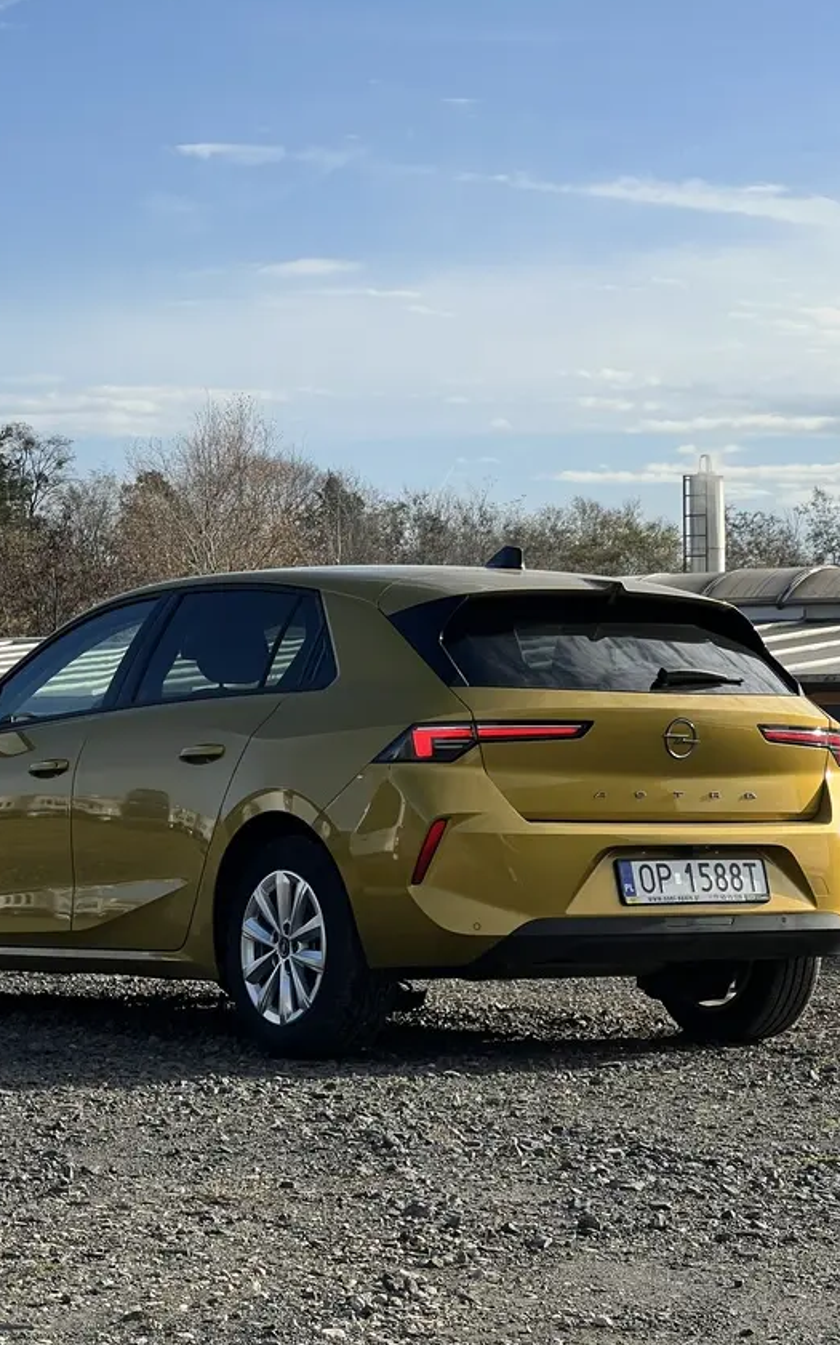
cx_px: 318
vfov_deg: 21.2
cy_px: 687
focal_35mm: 98
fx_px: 3590
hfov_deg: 13.3
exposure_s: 1/821
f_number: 2.8
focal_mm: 9
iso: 32
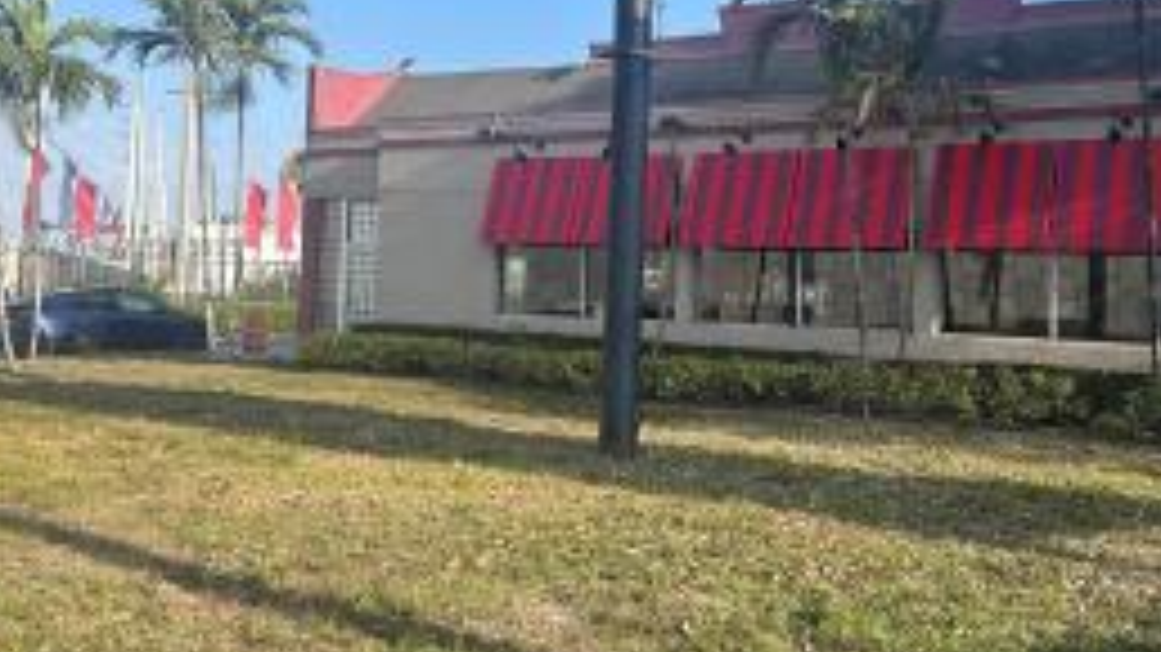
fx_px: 1354
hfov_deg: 45.7
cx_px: 778
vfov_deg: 27.0
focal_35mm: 44
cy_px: 247
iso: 50
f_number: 1.5
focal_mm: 5.7
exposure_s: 1/2045
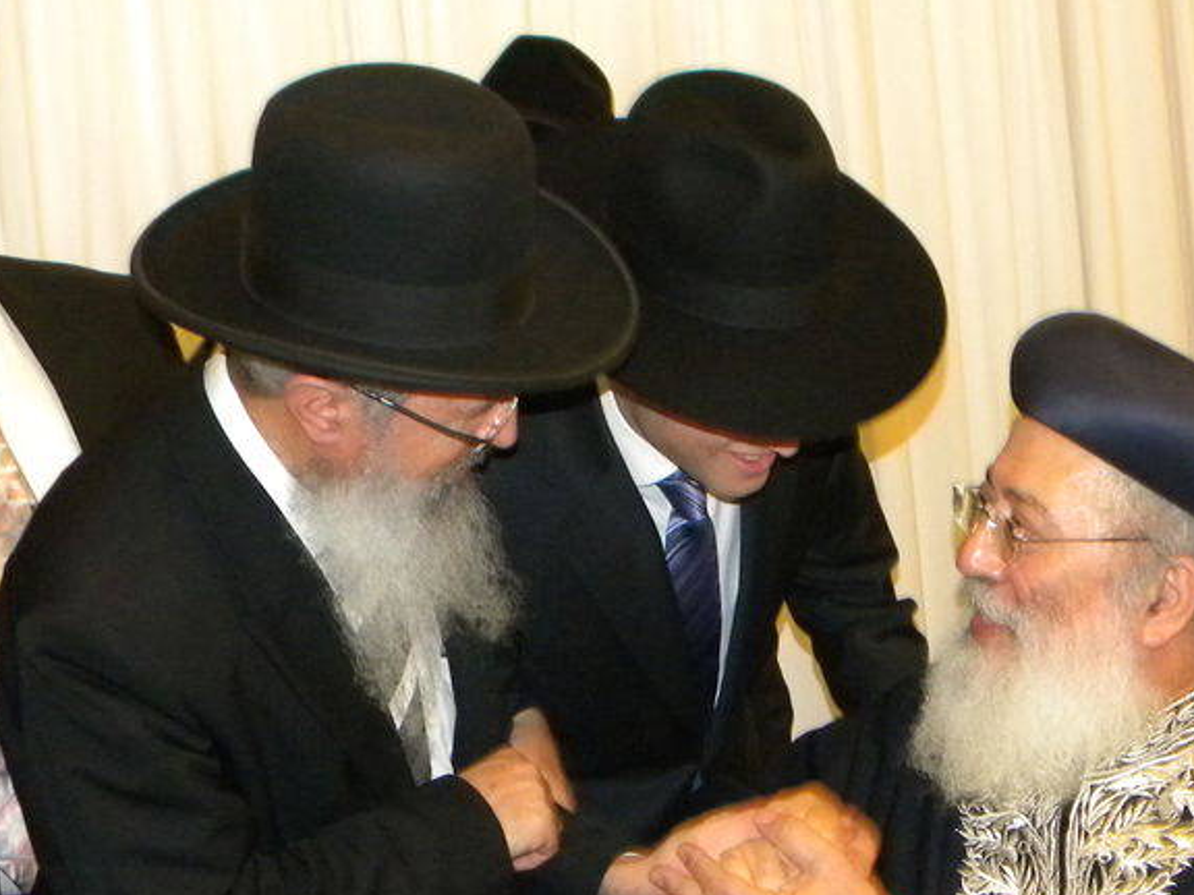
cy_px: 615
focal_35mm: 68
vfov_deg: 21.5
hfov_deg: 28.5
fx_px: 2346
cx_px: 740
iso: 400
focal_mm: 5
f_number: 3.5
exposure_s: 1/26
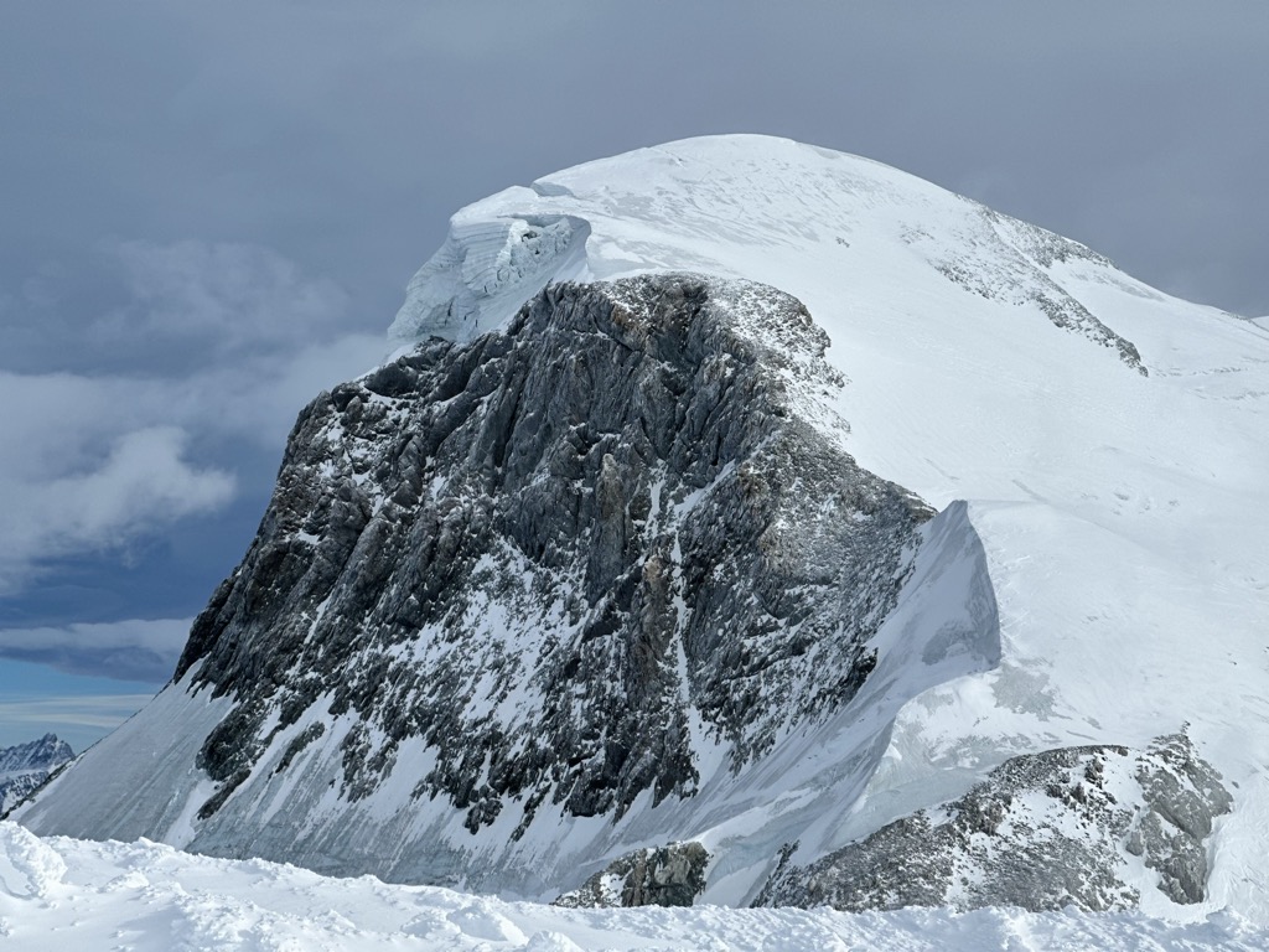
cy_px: 476
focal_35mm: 77
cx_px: 634
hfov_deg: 25.3
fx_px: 2823
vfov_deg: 19.1
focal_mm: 9
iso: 32
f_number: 2.8
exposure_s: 1/1024
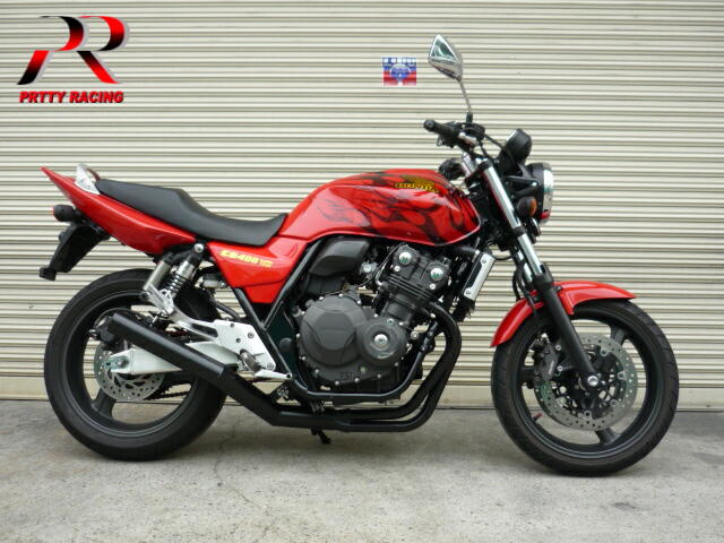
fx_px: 753
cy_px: 272
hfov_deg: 51.4
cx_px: 362
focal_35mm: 36
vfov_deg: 39.7
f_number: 2.8
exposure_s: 1/400
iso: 100
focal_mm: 5.5
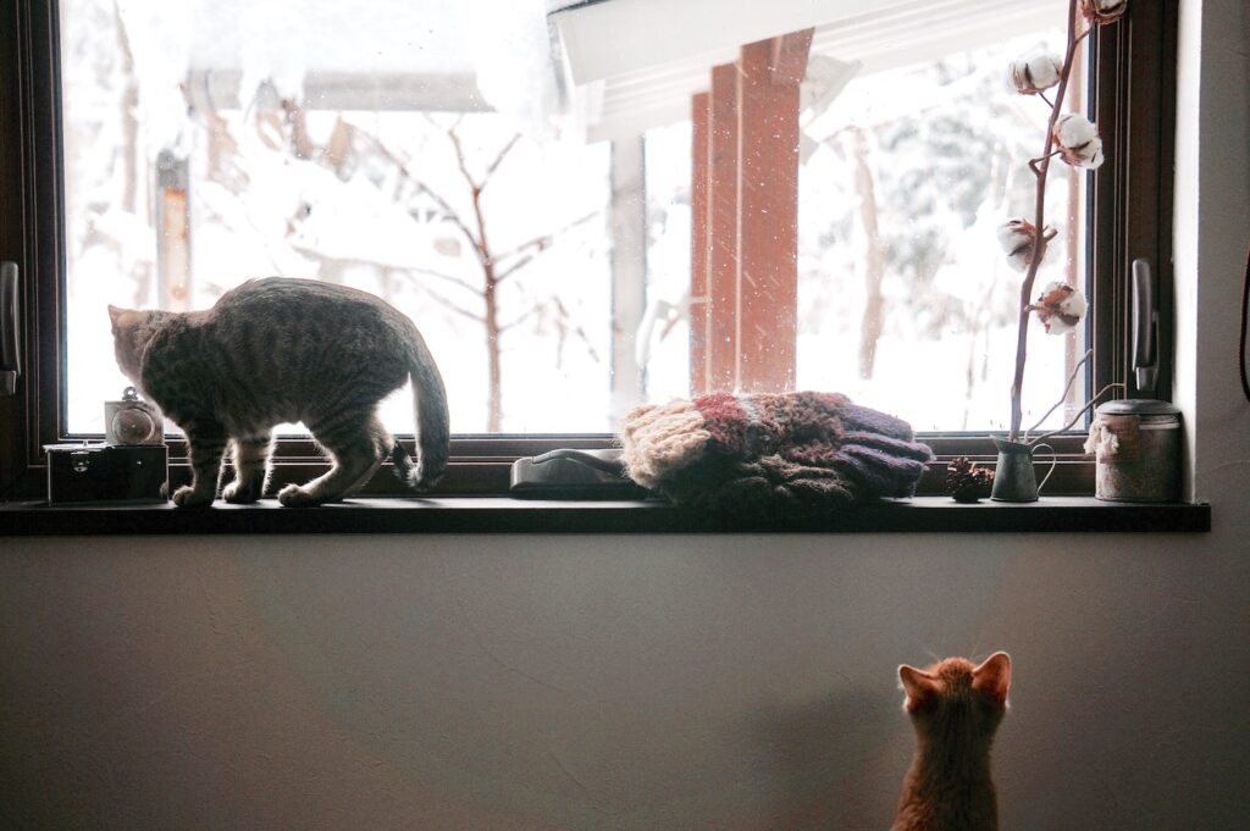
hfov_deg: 24.6
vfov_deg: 16.5
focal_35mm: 82
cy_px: 416
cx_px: 625
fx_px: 2862
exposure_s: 1/100
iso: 100
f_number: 5
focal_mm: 55
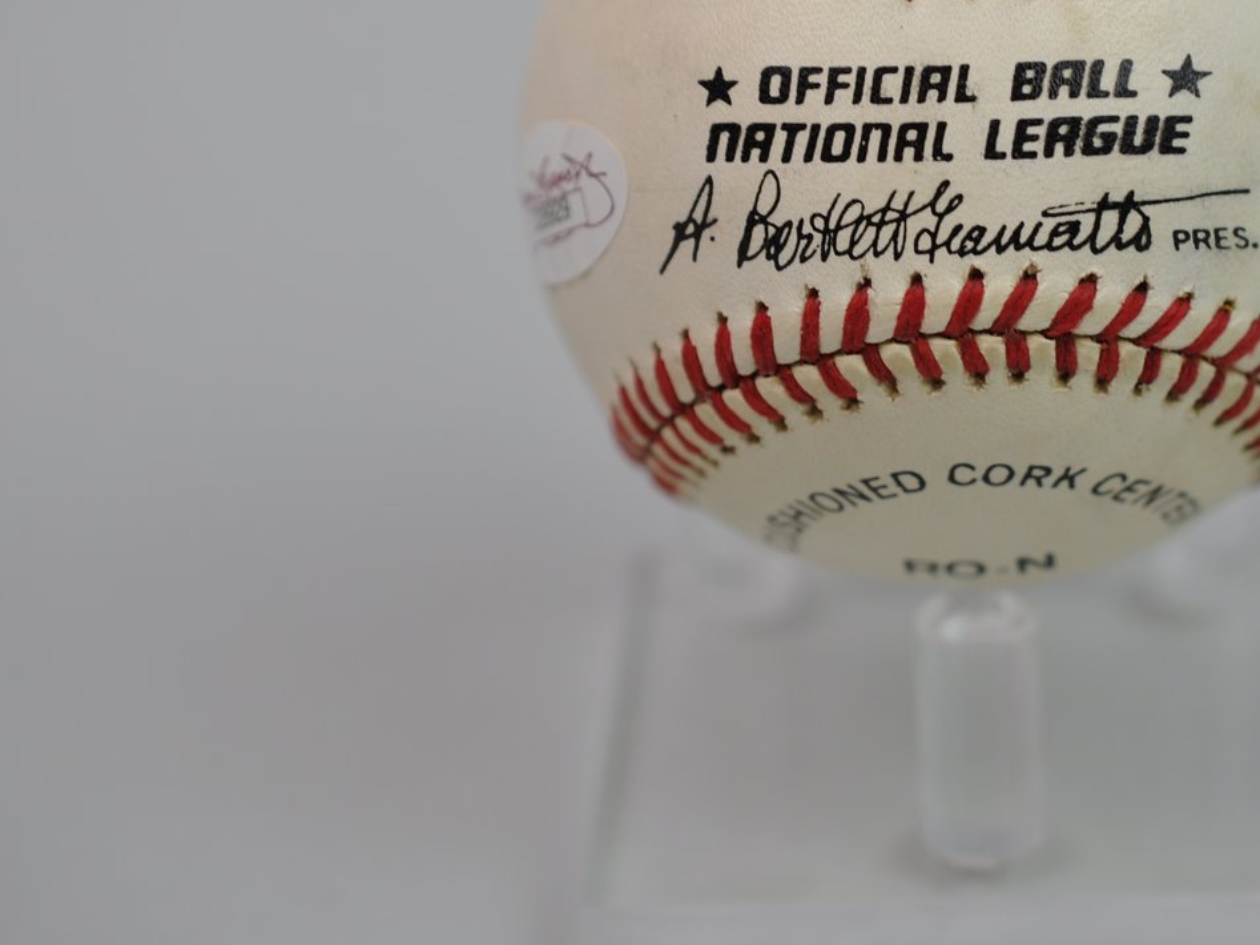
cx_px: 976
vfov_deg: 14.2
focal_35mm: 104
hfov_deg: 18.8
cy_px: 272
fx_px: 3785
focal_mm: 40
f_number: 4
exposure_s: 1/80
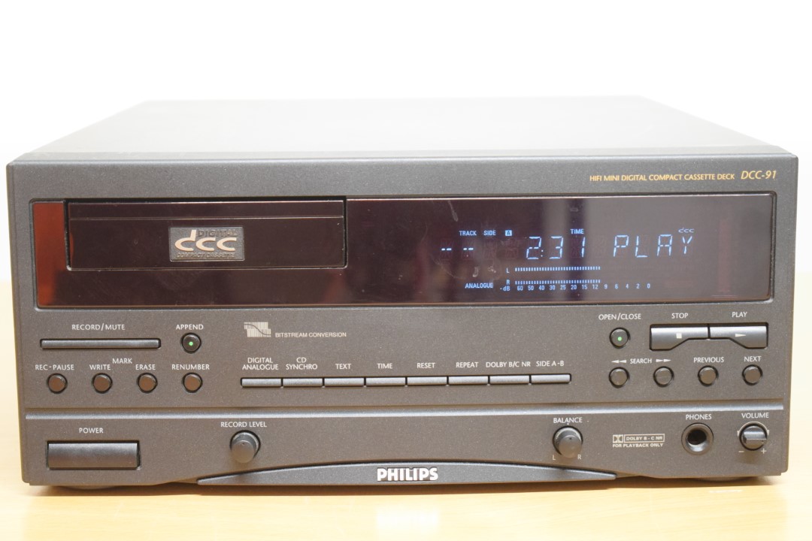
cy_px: 270
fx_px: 1624
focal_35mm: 72
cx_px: 406
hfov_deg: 28.1
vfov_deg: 18.9
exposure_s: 1/30
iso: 3200
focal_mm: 48
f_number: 5.3
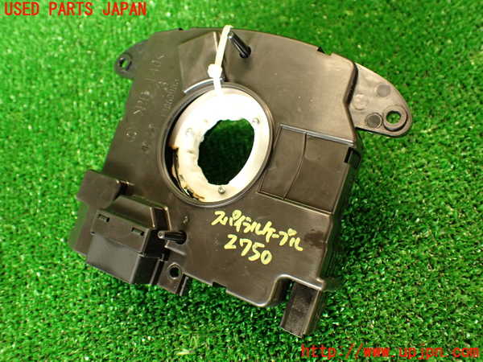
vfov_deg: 44.2
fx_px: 446
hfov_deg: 56.8
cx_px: 242
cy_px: 181
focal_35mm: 32
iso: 400
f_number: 2.4
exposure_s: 1/30
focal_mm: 5.79
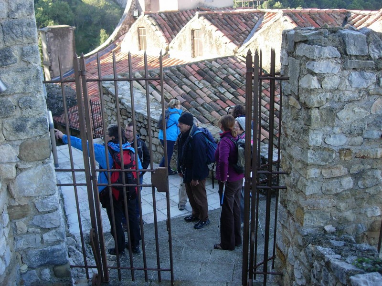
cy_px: 143
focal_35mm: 38
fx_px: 419
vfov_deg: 37.7
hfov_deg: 49.0
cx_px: 191
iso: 64
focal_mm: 7.8
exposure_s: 1/140
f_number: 2.8
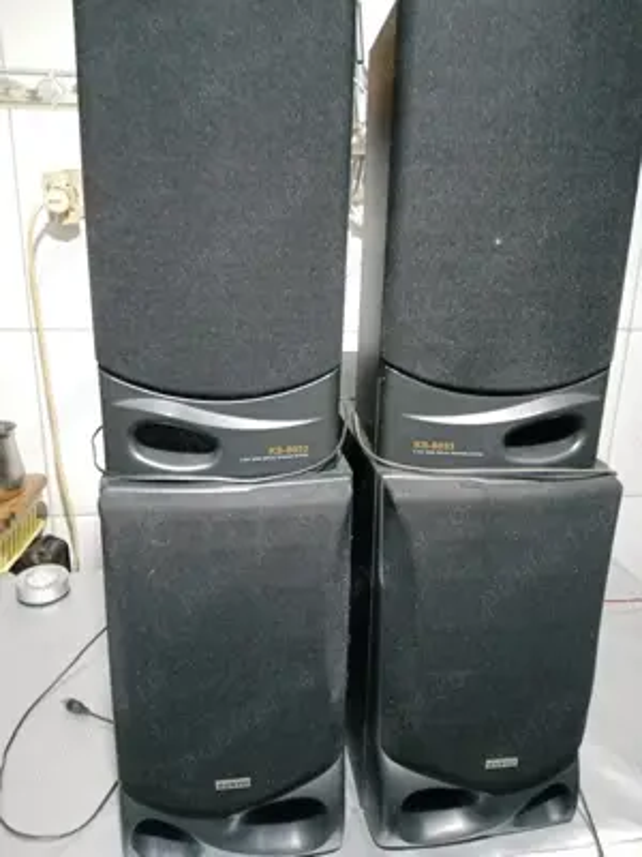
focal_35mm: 26
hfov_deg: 53.1
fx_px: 643
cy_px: 428
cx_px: 321
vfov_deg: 67.3
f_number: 1.8
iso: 2717
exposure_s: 1/12.5
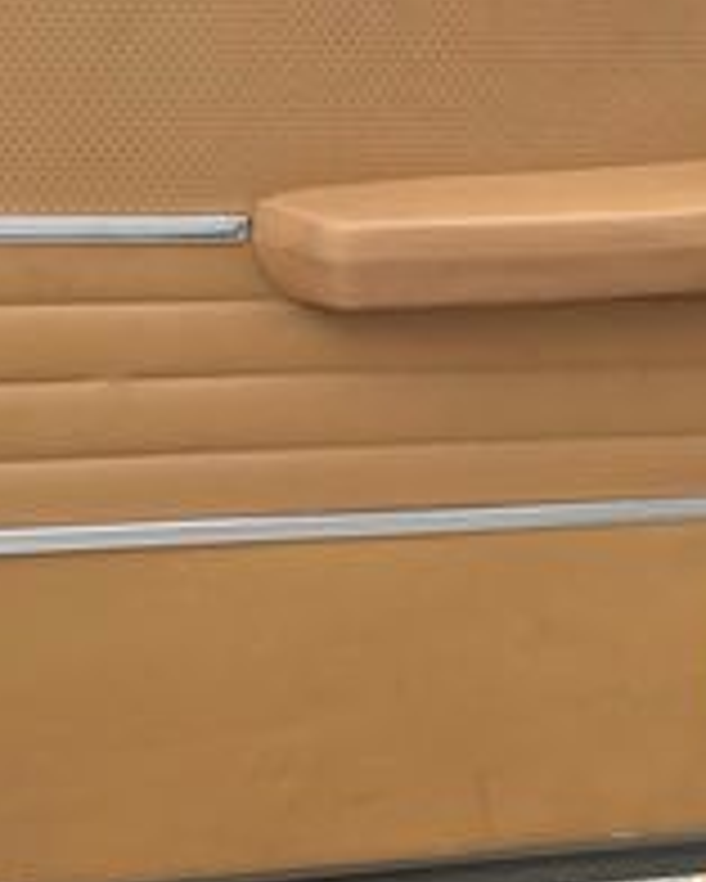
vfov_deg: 22.6
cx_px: 612
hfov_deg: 18.3
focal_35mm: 83
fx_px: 2166
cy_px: 140
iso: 32
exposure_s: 1/543
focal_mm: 4.2
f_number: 1.6
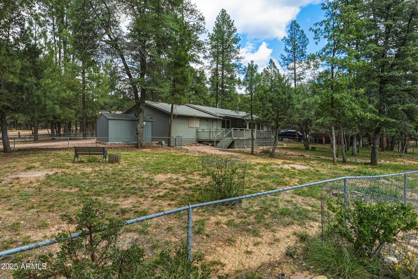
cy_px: 140
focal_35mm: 22
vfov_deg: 58.4
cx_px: 209
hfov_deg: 79.8
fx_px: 250
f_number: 9
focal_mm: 21.5
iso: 100
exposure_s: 1/320
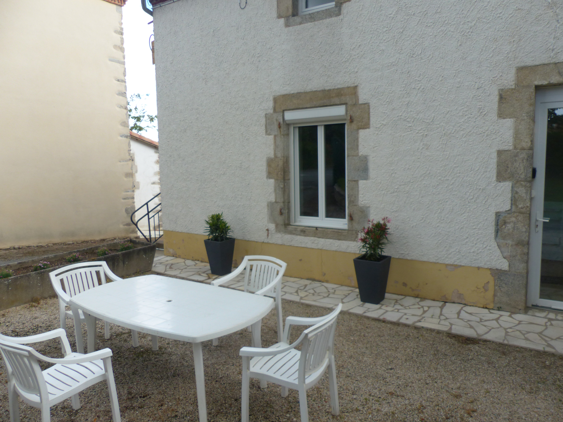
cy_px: 211
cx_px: 282
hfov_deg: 69.4
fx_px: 407
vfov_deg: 54.9
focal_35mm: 25
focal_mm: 4.5
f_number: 2.8
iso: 100
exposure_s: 1/640
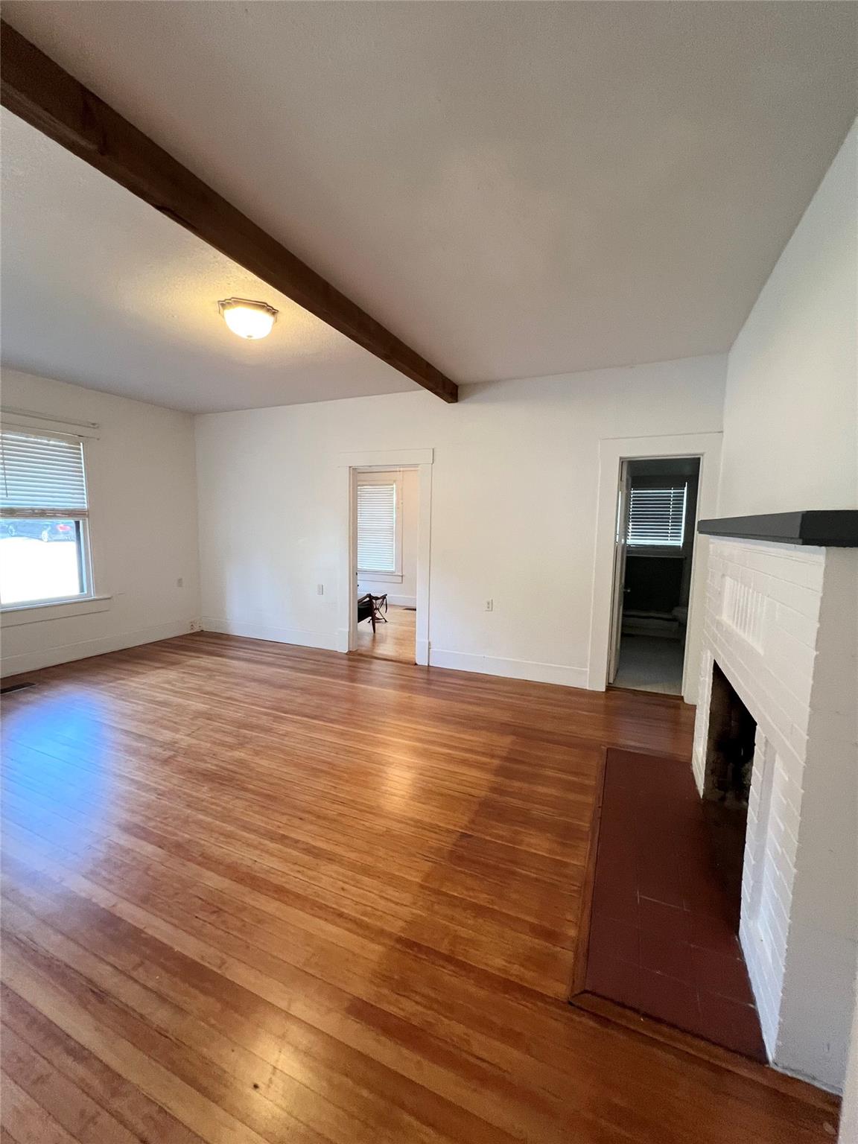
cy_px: 572
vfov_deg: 106.2
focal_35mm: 13
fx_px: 430
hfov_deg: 89.9
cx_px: 429
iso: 320
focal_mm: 1.57
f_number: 1.8
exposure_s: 1/60
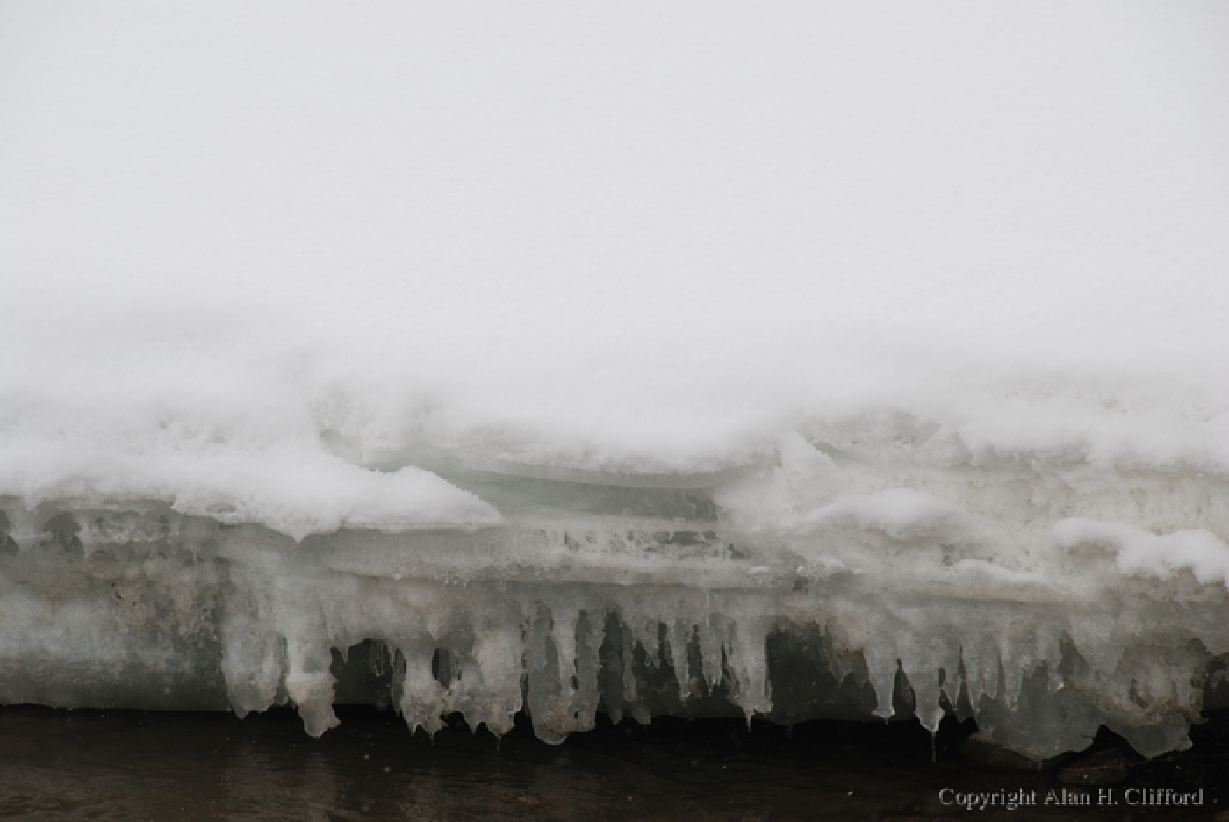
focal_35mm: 300
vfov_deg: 4.6
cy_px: 411
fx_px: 10250
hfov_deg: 6.9
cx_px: 614
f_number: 11
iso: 100
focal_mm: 200
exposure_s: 1/200
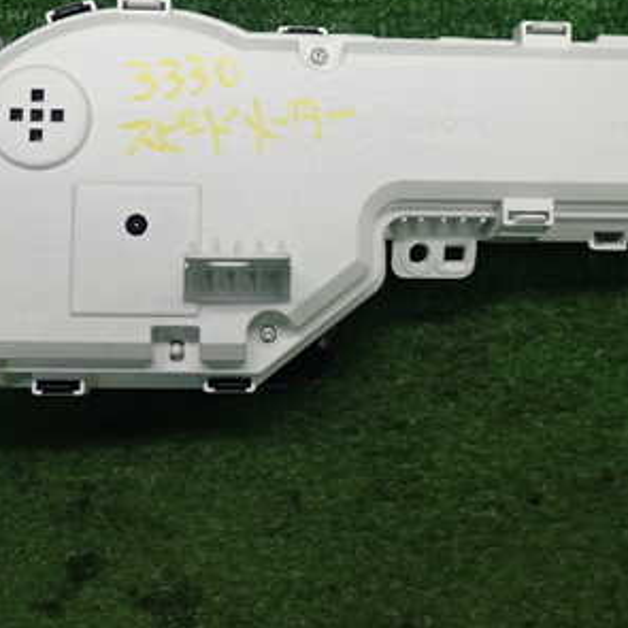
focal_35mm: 54
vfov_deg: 31.5
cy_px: 226
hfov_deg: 31.6
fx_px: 1108
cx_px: 347
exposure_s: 1/125
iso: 250
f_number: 2.3
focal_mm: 5.5
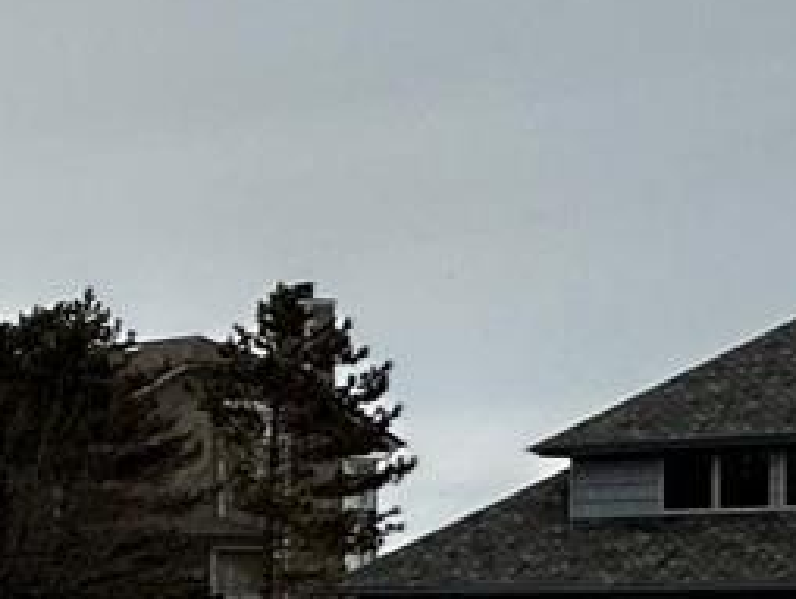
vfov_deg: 13.1
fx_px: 2555
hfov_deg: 10.8
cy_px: 643
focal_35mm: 111
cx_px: -1667
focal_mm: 2.22
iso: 50
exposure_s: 1/2747
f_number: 2.2
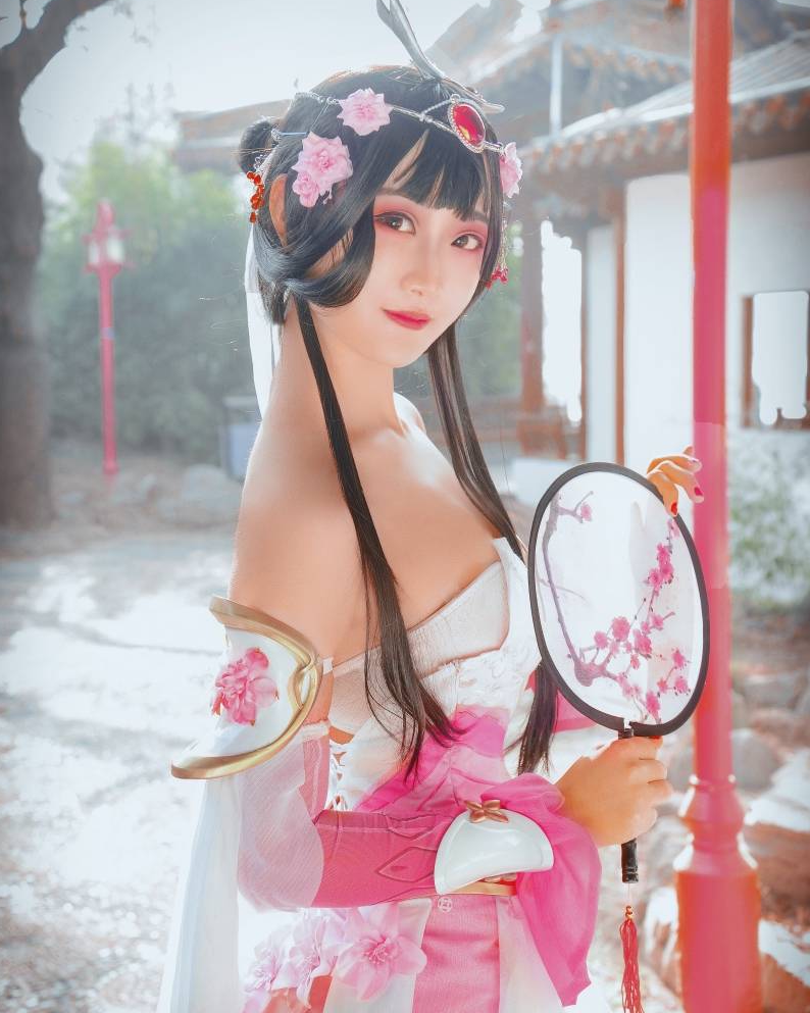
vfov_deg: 32.0
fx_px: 1769
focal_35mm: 59
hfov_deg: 25.8
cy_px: 531
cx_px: 402
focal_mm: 52
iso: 400
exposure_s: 1/100
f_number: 5.6
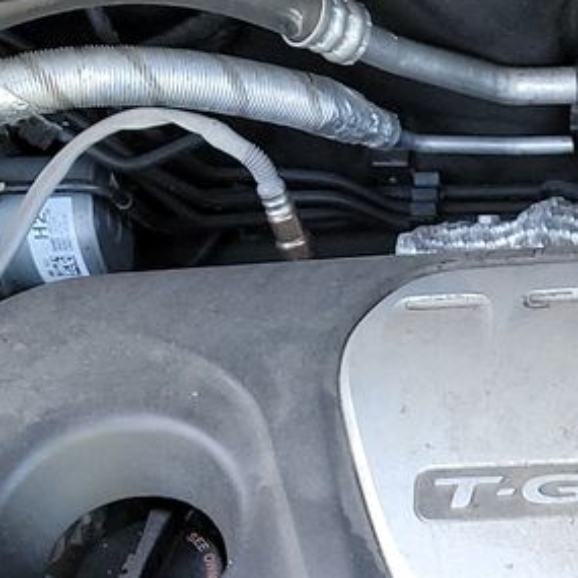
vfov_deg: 13.6
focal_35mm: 119
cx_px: 838
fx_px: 2248
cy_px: 927
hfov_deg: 13.8
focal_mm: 6.7
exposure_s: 1/60
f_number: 1.8
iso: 243
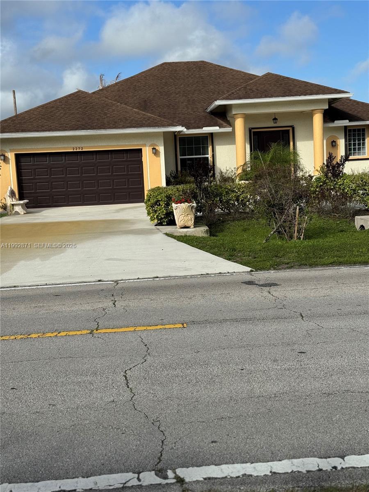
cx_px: 184
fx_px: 682
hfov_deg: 30.3
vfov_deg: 39.7
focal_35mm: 48
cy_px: 246
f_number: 1.78
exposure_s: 1/5848
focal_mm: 6.76
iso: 64
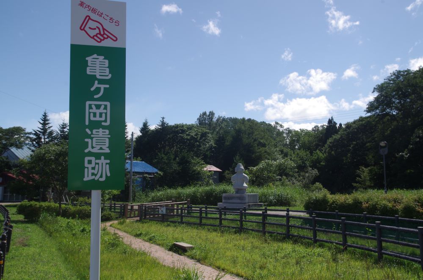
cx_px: 212
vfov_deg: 34.0
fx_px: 457
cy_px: 140
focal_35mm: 39
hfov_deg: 49.7
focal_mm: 25.63
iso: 100
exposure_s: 1/180
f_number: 8
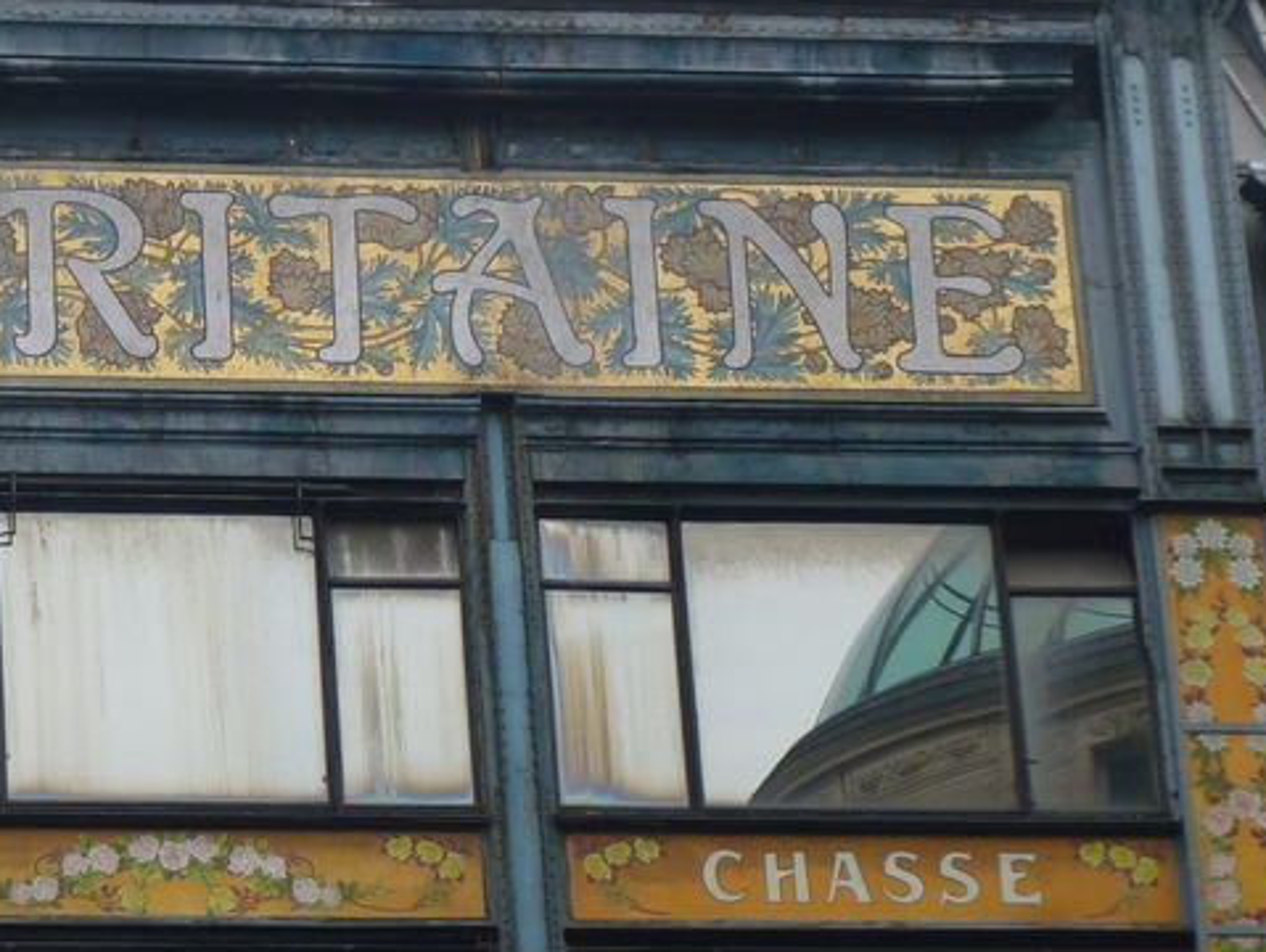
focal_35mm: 173
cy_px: 539
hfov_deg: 11.3
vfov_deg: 8.6
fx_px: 6332
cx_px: 37
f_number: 3.4
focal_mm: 14.4
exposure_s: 1/40
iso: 100
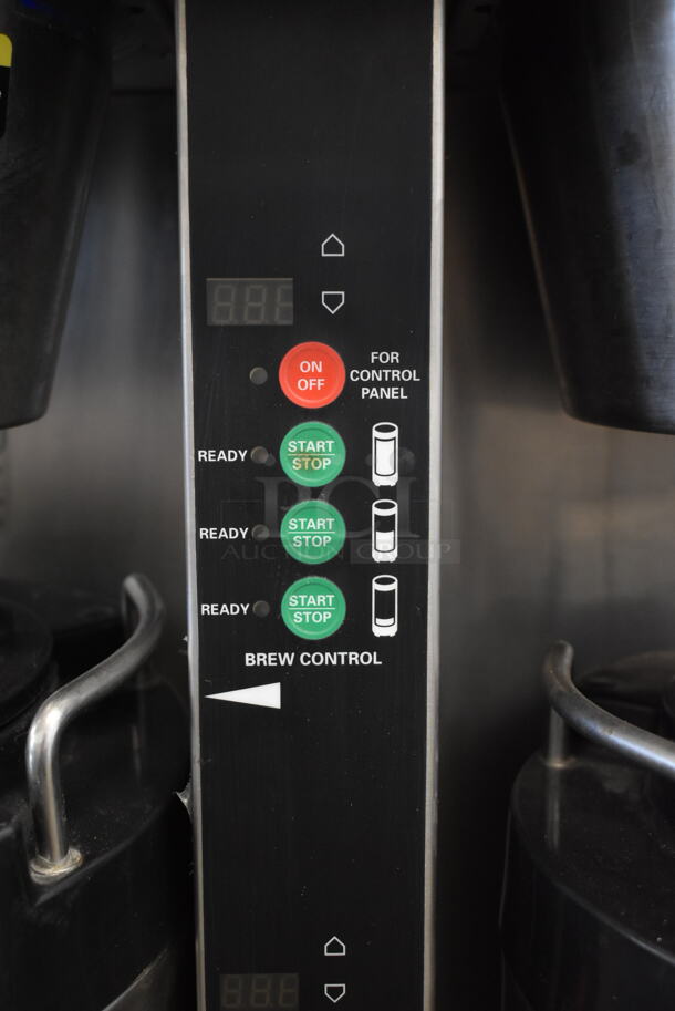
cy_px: 506
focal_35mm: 40
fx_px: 1137
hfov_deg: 33.1
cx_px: 338
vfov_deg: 47.9
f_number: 4
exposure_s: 1/60
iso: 2200
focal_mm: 27
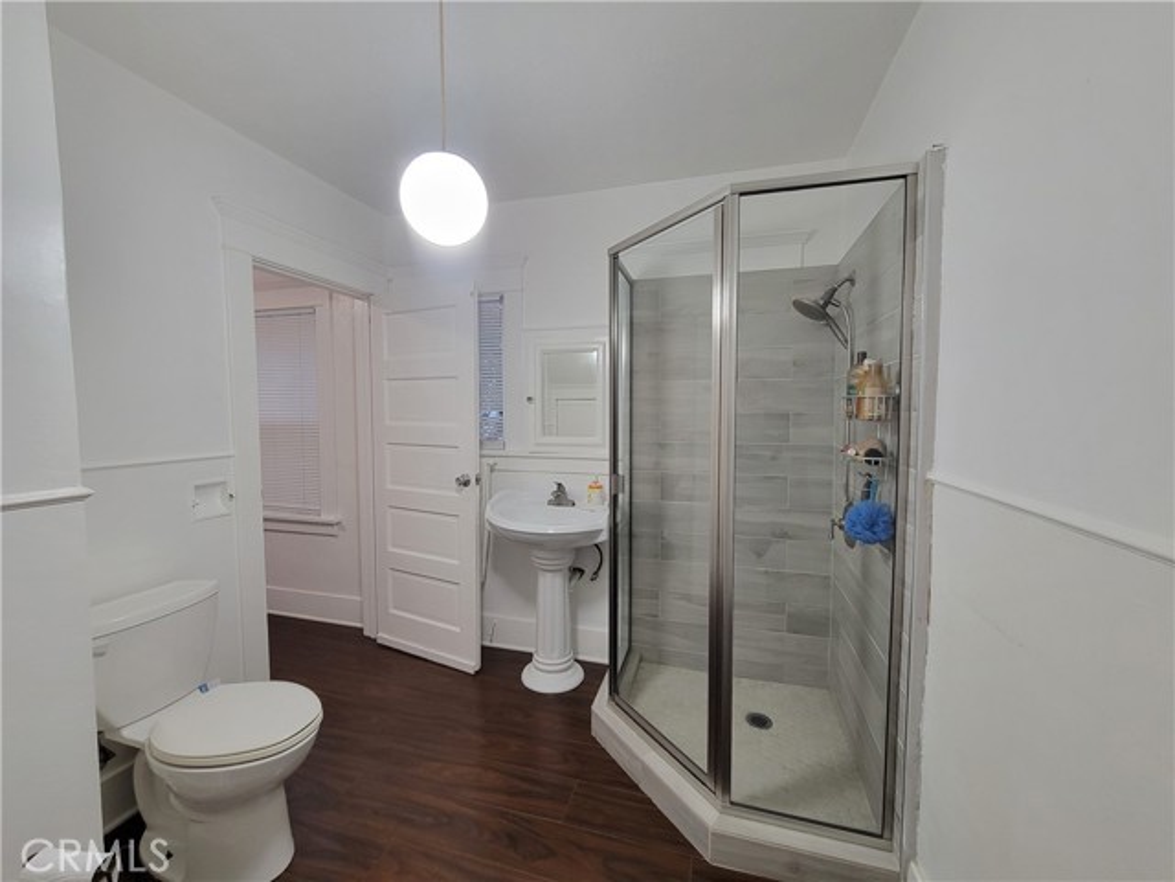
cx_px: 588
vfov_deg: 89.9
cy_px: 441
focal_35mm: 13
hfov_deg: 106.2
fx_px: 441
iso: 320
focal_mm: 2.2
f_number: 2.2
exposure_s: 1/60
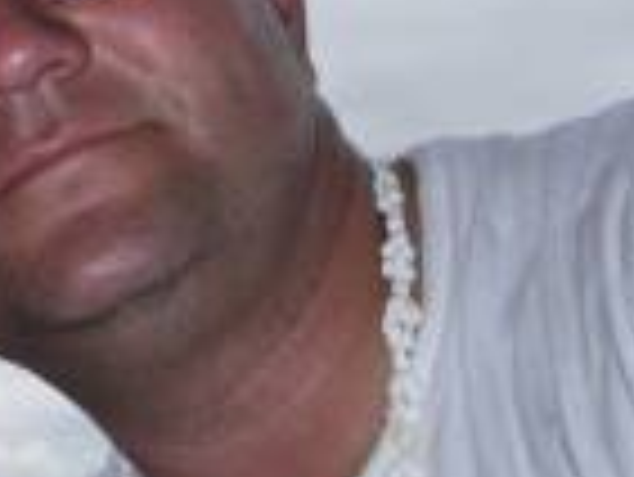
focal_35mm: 108
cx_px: -99
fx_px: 1980
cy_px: 144
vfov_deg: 13.7
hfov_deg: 17.5
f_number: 6.6
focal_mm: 6.3
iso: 80
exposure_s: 1/200
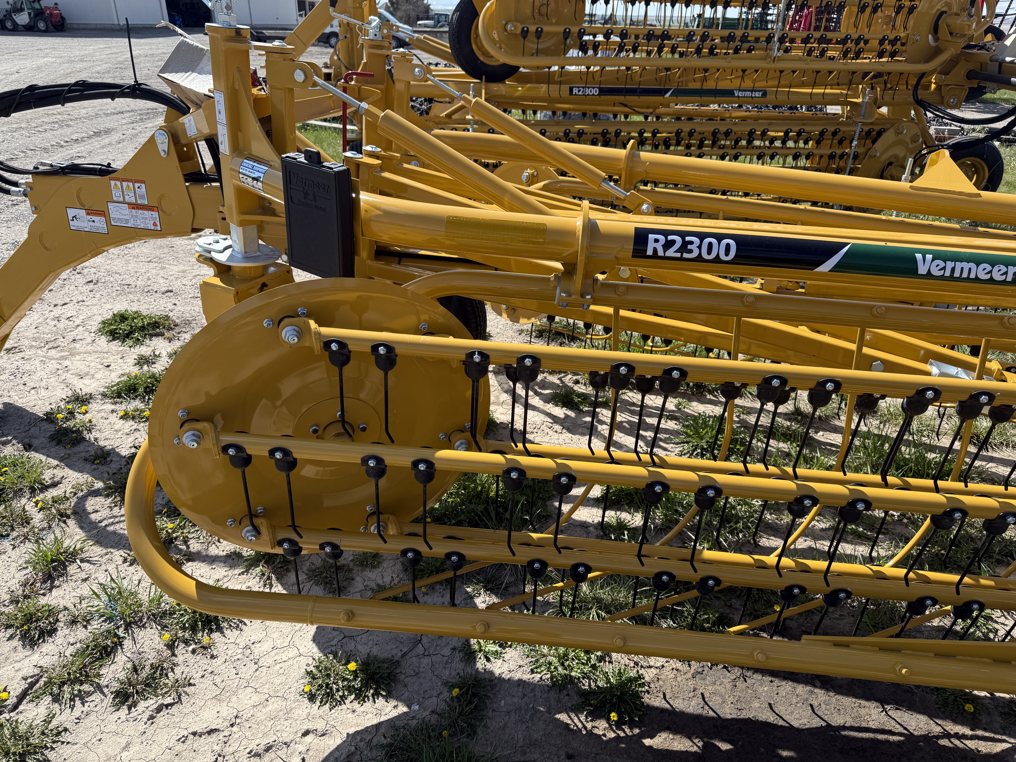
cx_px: 508
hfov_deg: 71.6
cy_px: 381
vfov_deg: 56.8
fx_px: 704
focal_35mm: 24
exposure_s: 1/3021
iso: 80
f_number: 1.78
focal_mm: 6.76
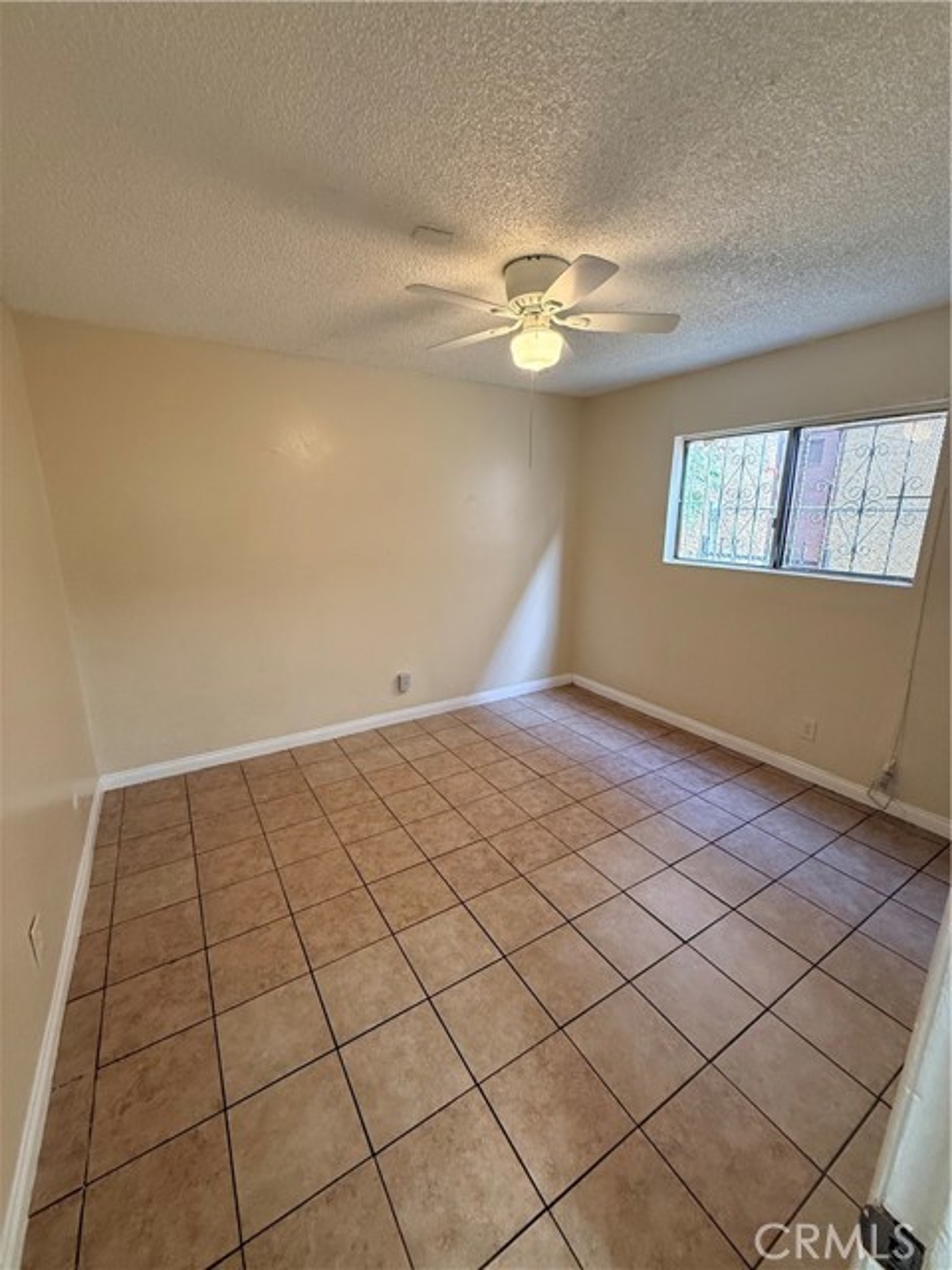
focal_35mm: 14
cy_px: 635
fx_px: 513
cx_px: 476
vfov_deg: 102.1
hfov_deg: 85.7
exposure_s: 1/120
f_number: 2.2
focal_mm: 2.22
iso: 400
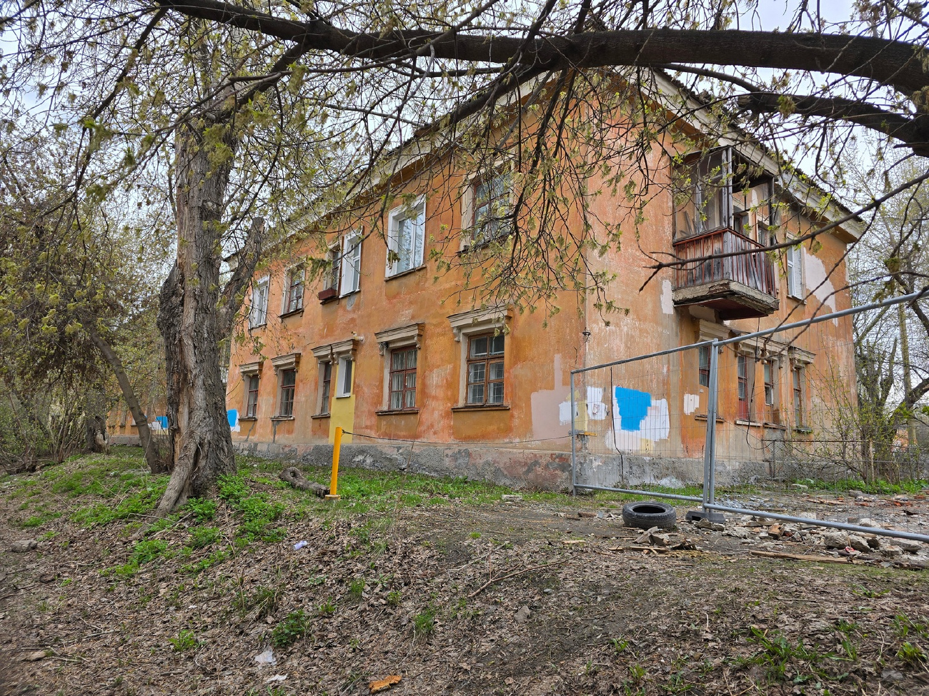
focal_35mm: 23
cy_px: 348
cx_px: 464
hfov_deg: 73.9
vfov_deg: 58.9
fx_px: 617
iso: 50
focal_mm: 6.3
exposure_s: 1/180
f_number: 1.7
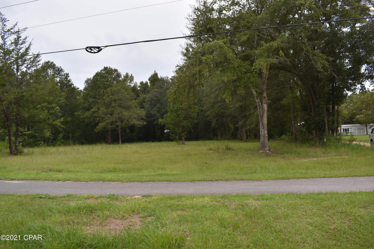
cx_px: 187
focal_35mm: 27
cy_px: 124
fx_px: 280
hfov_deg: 67.4
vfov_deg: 47.9
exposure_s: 1/125
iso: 100
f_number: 5.6
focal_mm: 18
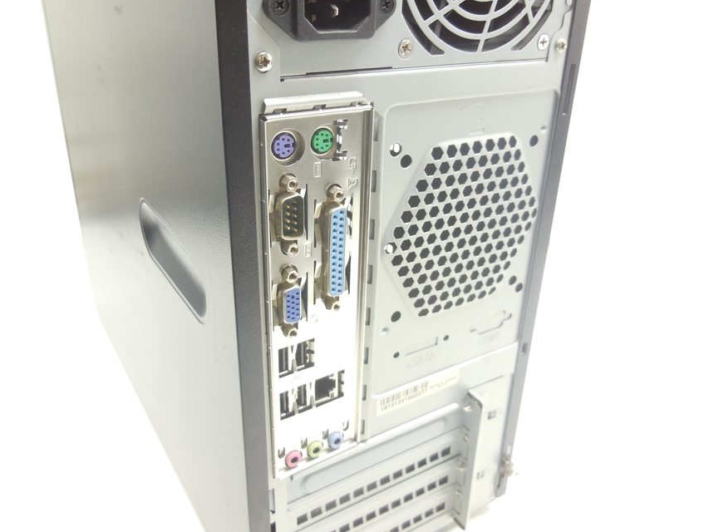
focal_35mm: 30
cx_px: 365
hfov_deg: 59.9
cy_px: 257
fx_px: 615
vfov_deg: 46.8
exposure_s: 1/30
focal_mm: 4.5
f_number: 3.1
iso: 160
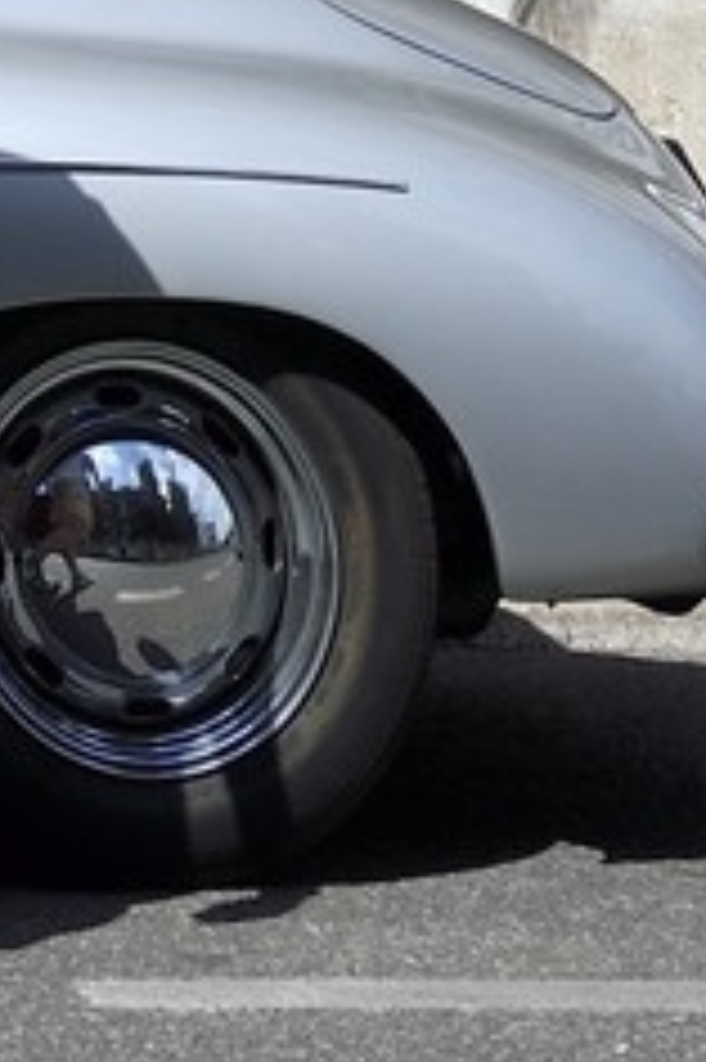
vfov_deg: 8.0
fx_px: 6392
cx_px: -913
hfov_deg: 6.1
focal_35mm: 217
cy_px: -2295
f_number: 10
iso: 400
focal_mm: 32
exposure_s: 1/500
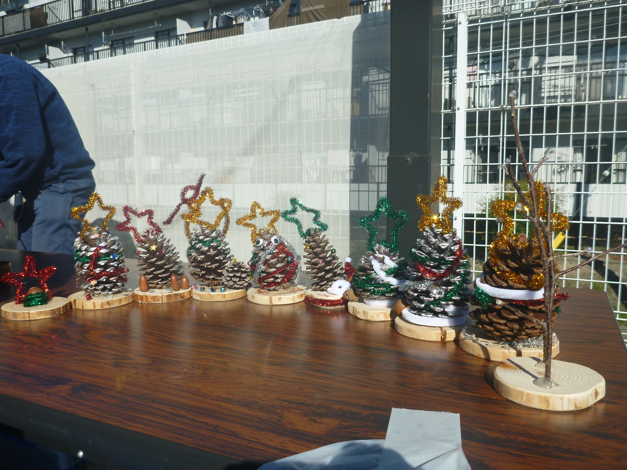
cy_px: 235
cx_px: 314
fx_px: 507
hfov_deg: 63.4
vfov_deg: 49.7
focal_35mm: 28
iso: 100
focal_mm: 4.9
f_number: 10
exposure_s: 1/160
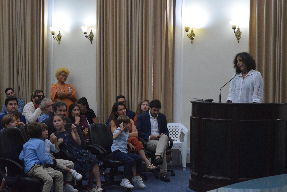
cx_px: 144
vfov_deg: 16.6
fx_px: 658
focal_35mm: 82
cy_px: 96
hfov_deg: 24.6
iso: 3200
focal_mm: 55
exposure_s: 1/200
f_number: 5.6
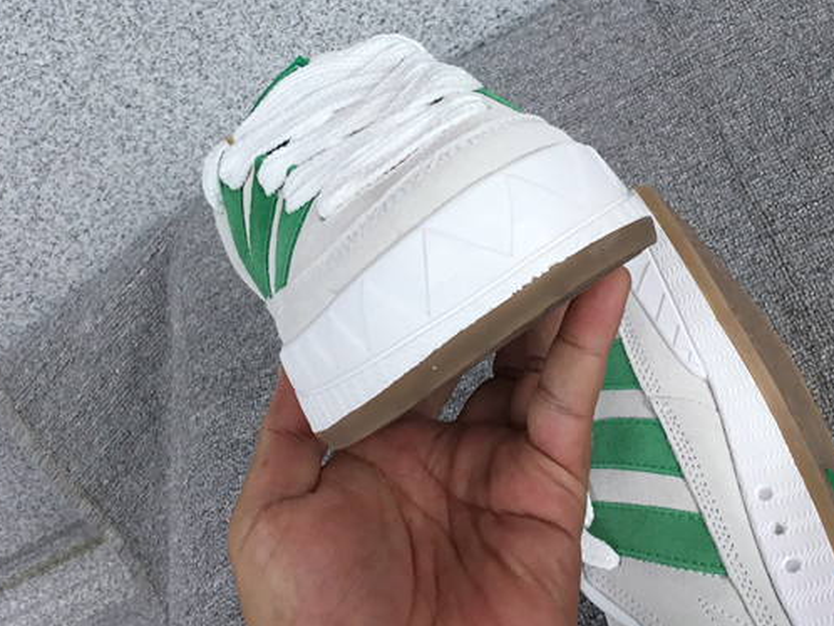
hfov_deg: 34.2
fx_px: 1350
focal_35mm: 56
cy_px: 123
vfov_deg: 25.7
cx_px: 327
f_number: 2.4
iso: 25
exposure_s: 1/503
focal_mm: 3.3
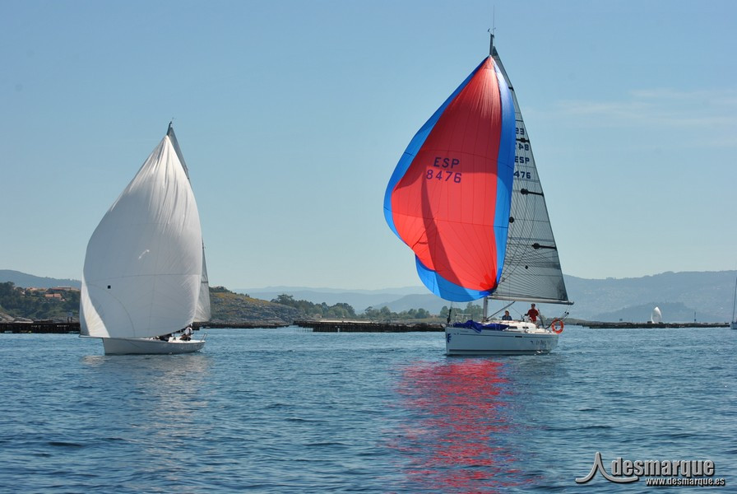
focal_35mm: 82
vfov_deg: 16.6
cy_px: 247
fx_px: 1691
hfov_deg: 24.6
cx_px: 368
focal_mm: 55
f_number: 9
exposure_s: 1/320
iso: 100
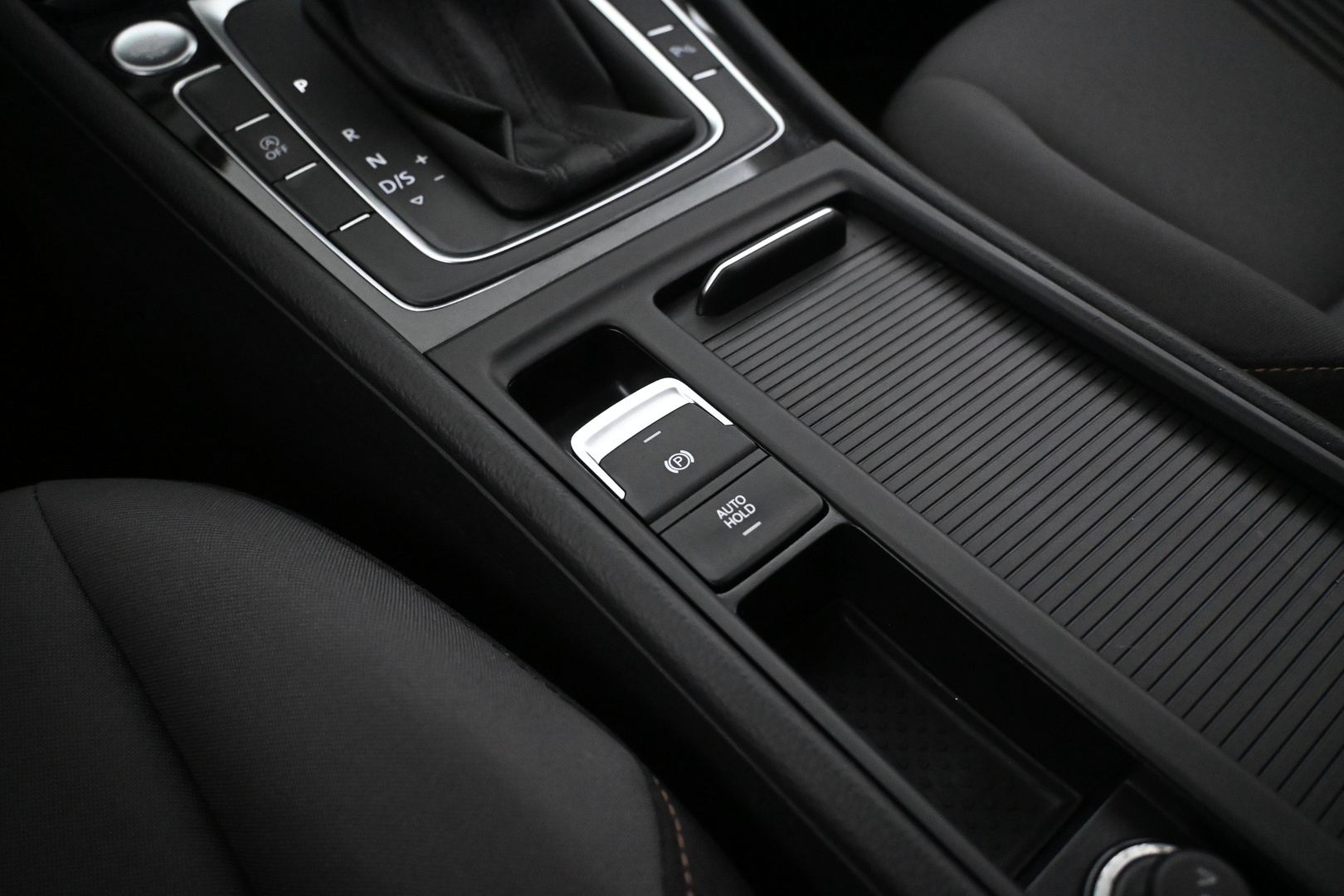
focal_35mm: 28
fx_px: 1064
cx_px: 672
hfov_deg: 64.6
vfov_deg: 45.7
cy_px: 448
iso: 5600
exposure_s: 1/60
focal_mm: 19
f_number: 3.8
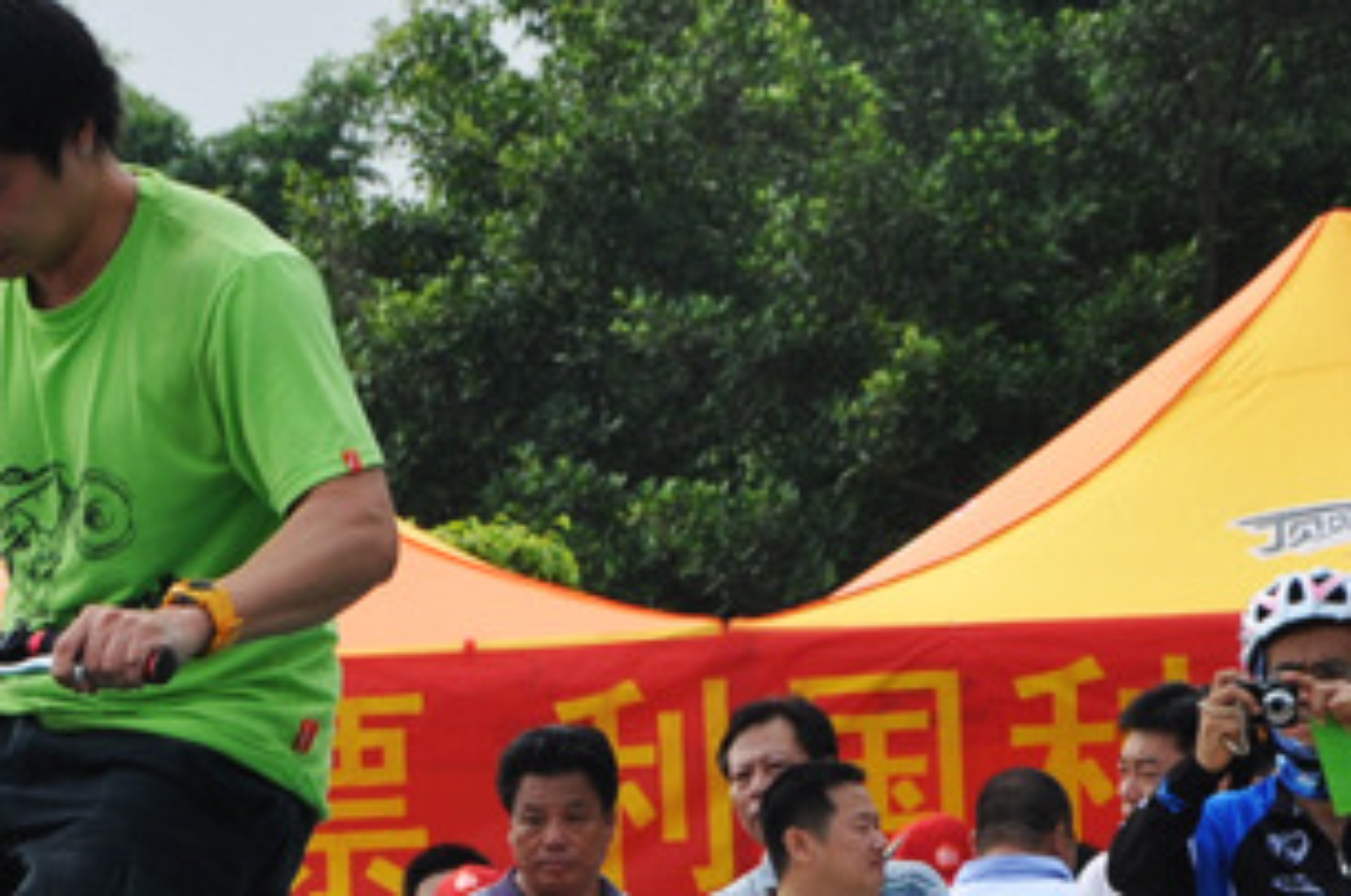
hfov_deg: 4.8
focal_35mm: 432
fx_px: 16186
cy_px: 872
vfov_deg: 3.2
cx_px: -31
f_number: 9
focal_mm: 98
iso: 200
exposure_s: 1/200
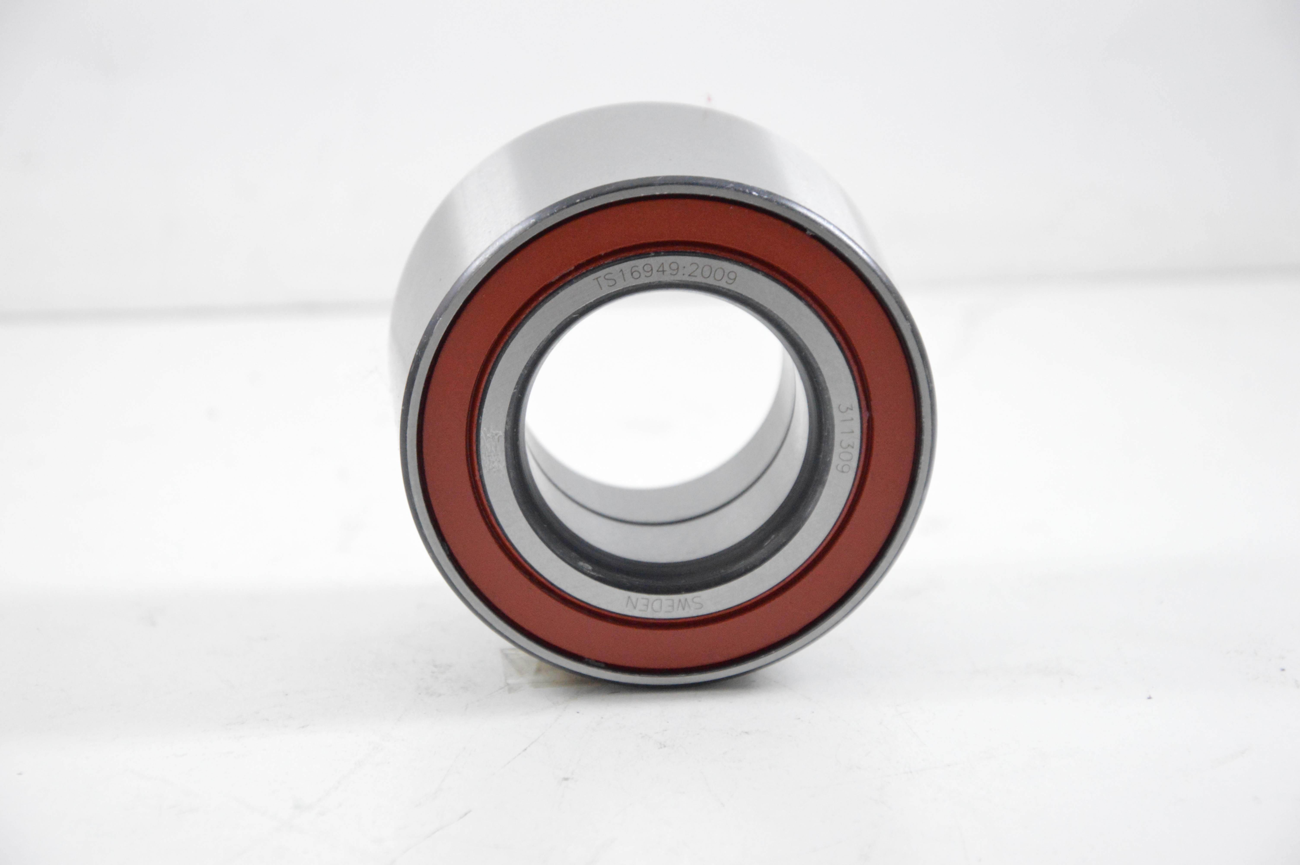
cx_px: 650
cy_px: 432
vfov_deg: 8.7
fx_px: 5682
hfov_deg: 13.1
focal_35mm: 158
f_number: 7.1
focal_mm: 105
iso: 3200
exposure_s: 1/100
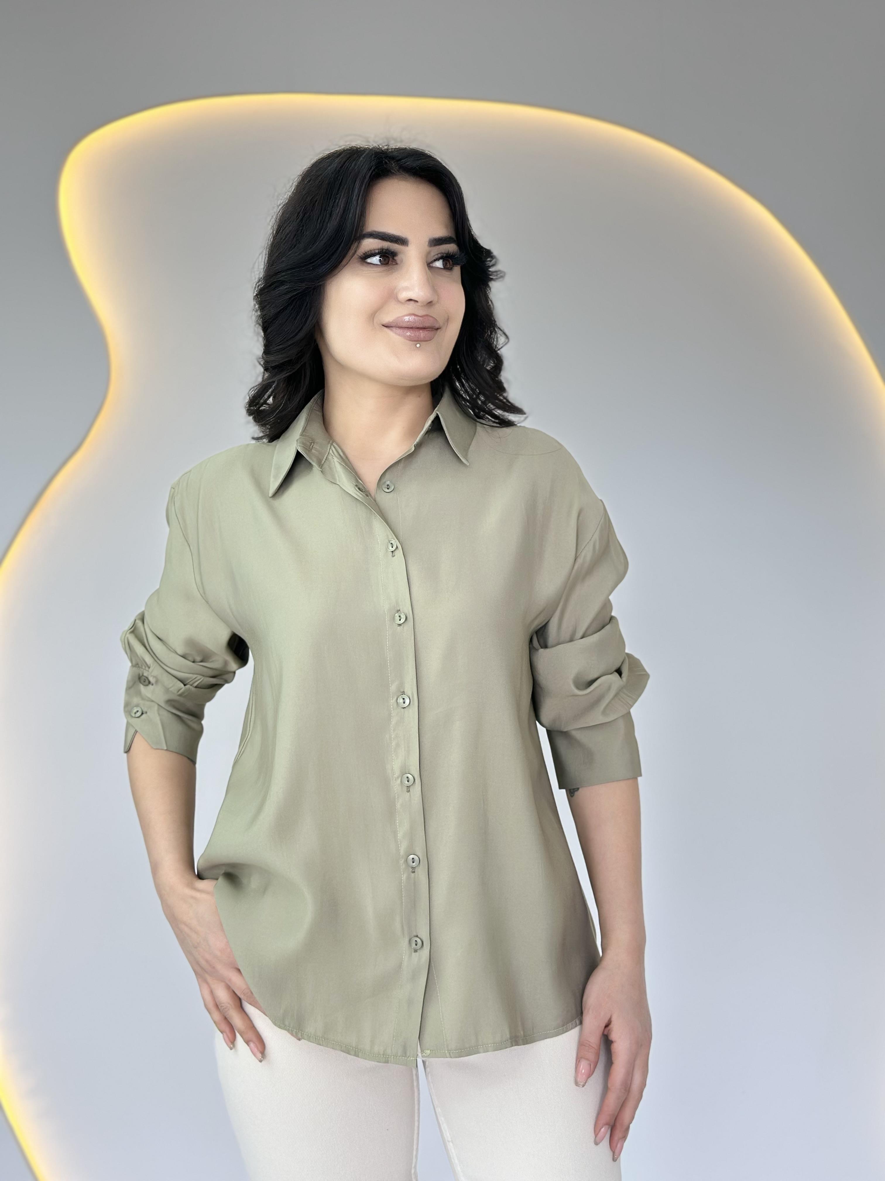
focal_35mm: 48
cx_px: 442
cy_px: 590
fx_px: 1636
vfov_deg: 39.7
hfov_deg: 30.3
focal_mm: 6.86
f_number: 1.78
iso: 80
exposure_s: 1/100
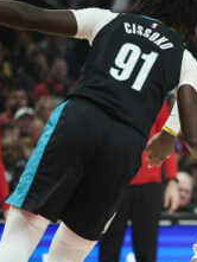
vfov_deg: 5.1
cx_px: 260
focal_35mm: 388
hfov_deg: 3.8
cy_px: 180
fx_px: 2941
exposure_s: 1/1600
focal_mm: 145
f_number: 2.8
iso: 3200
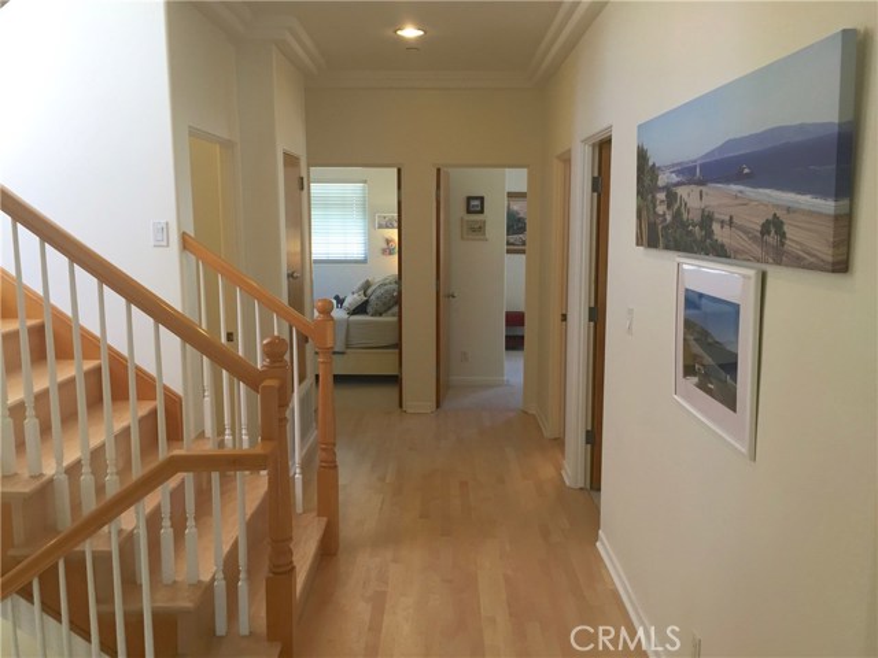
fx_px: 736
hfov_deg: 61.7
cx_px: 439
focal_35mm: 29
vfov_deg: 48.2
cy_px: 329
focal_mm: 4.15
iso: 32
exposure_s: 1/40
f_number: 2.2
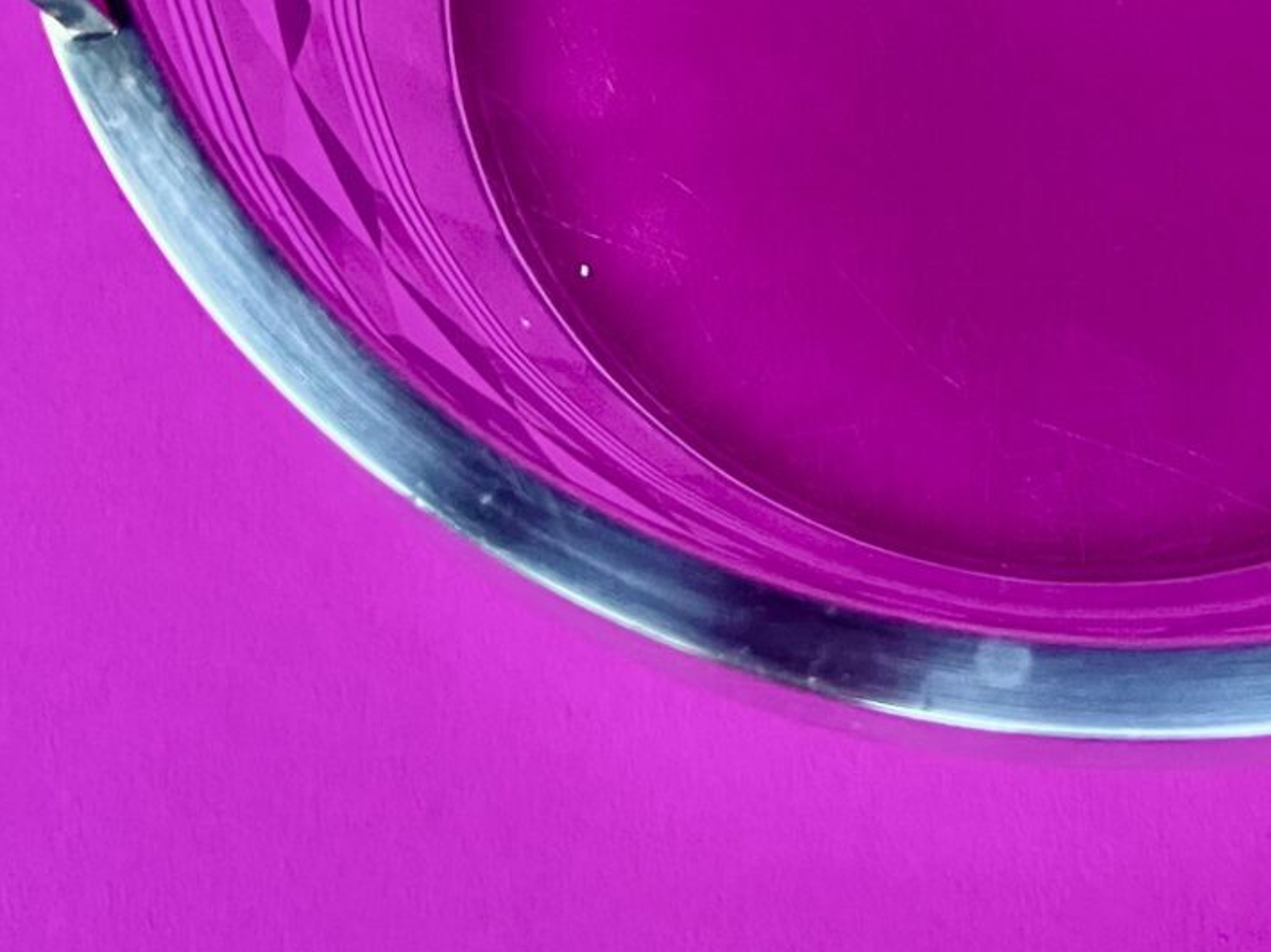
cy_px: -243
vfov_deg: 18.4
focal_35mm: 75
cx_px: 1113
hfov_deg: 25.3
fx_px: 2753
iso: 400
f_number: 1.6
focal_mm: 5.1
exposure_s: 1/60
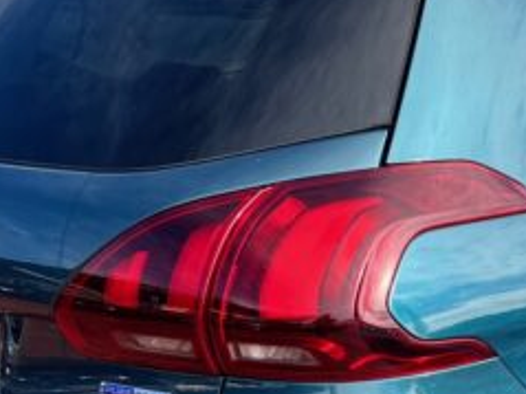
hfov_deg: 22.2
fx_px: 1321
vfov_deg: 16.6
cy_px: 383
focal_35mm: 87
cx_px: 436
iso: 50
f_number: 1.5
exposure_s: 1/1412
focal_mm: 5.7
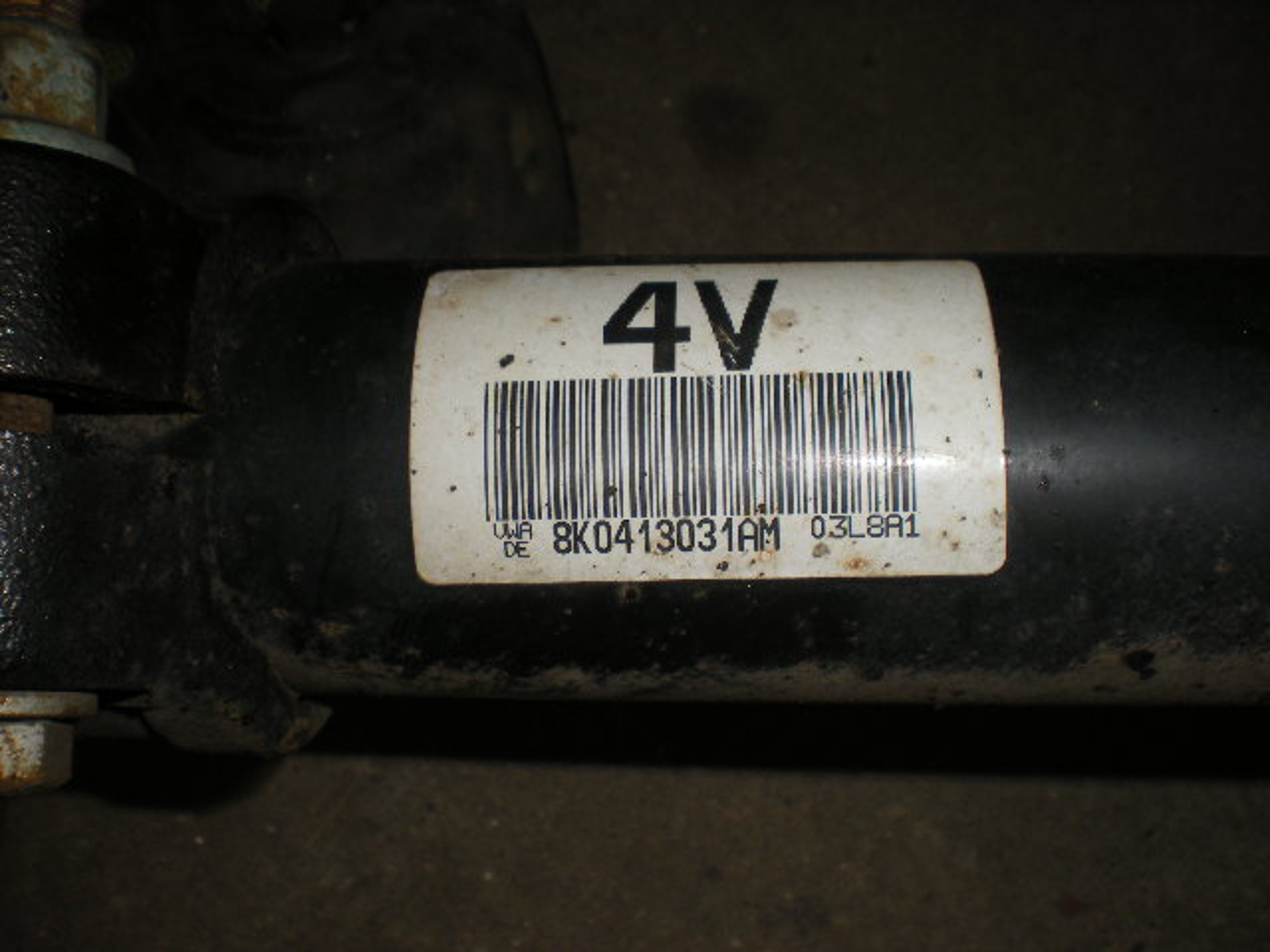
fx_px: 1394
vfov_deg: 37.7
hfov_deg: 49.0
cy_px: 476
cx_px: 635
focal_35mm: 38
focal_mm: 6.3
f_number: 4.6
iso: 64
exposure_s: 1/60
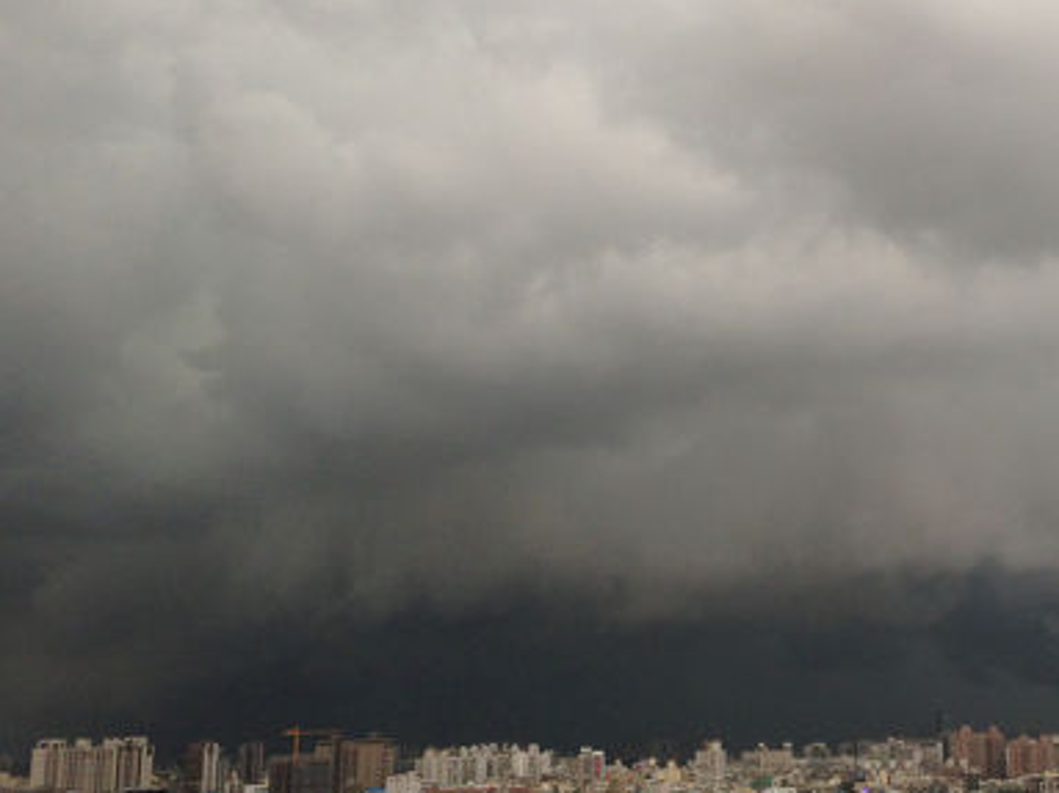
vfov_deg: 26.1
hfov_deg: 33.7
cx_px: 788
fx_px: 1713
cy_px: 399
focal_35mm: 56
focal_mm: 4.13
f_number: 2.4
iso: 64
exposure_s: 1/120
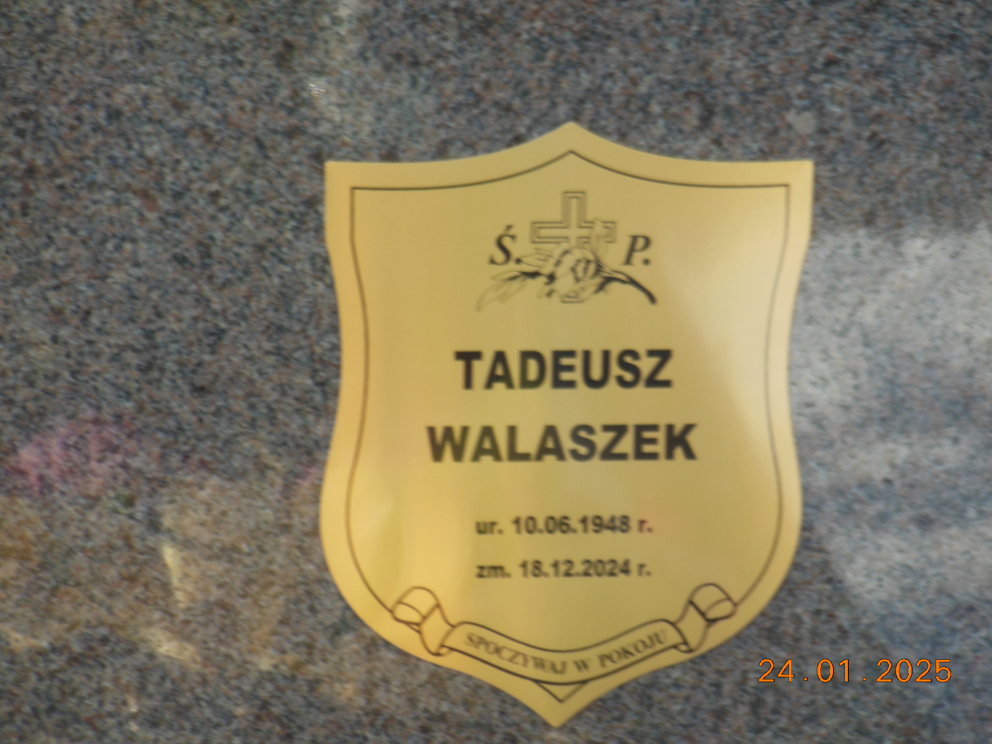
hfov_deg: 7.9
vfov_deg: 5.9
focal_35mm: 250
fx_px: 7164
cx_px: 496
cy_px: 372
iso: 125
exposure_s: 1/100
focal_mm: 45
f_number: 5.8
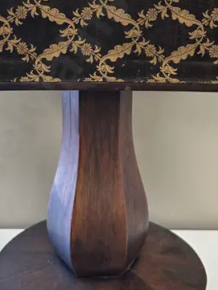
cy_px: 15
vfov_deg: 27.3
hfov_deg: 21.6
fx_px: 571
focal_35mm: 68
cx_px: 105
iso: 160
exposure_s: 1/50
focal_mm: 6.86
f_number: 1.78
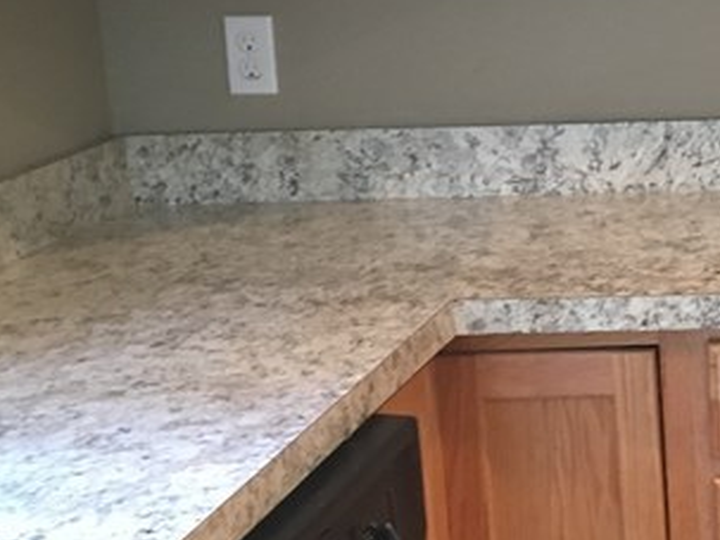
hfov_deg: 18.8
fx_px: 2038
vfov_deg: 15.1
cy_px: 240
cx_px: 891
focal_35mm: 98
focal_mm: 4.15
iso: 200
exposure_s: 1/24
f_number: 2.2
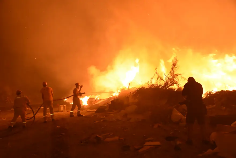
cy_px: 79
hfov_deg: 43.6
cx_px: 118
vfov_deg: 29.9
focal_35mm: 45
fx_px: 295
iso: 3600
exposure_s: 1/60
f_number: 4
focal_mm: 30
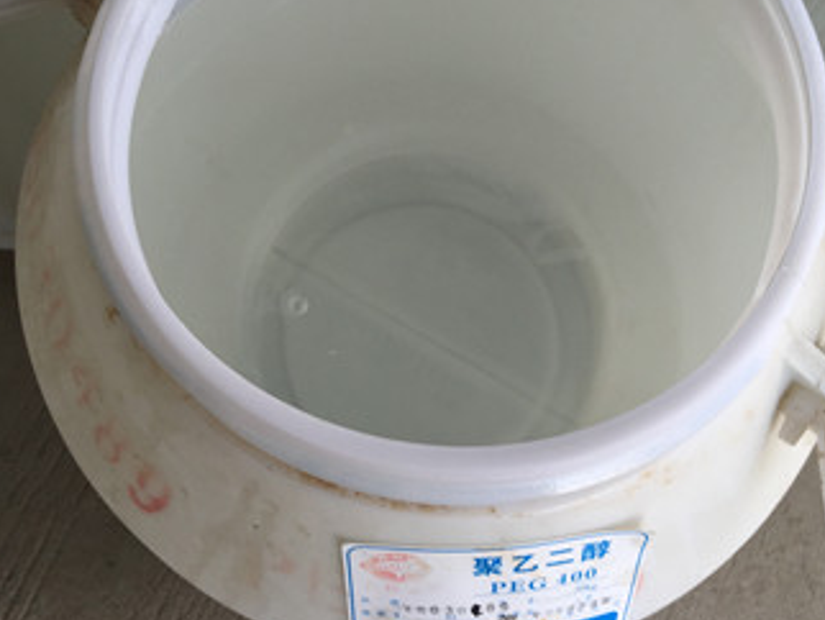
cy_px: 261
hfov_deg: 51.3
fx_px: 859
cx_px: 410
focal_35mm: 36
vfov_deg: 39.6
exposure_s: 1/60
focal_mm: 4.15
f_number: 2.2
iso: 32
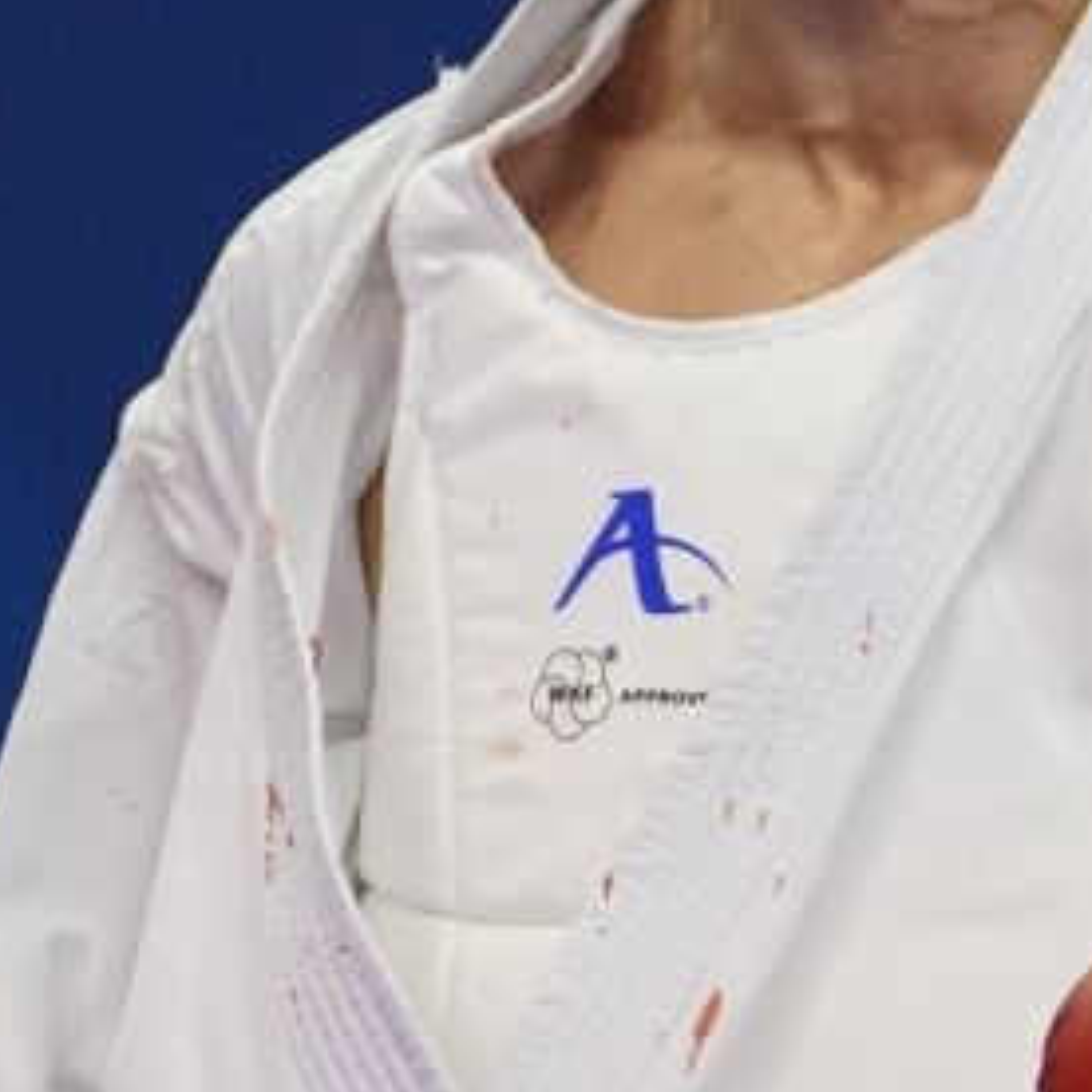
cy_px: 435
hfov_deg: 1.6
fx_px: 39509
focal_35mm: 1107
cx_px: 597
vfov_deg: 1.6
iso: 3200
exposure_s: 1/1000
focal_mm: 200
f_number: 2.8
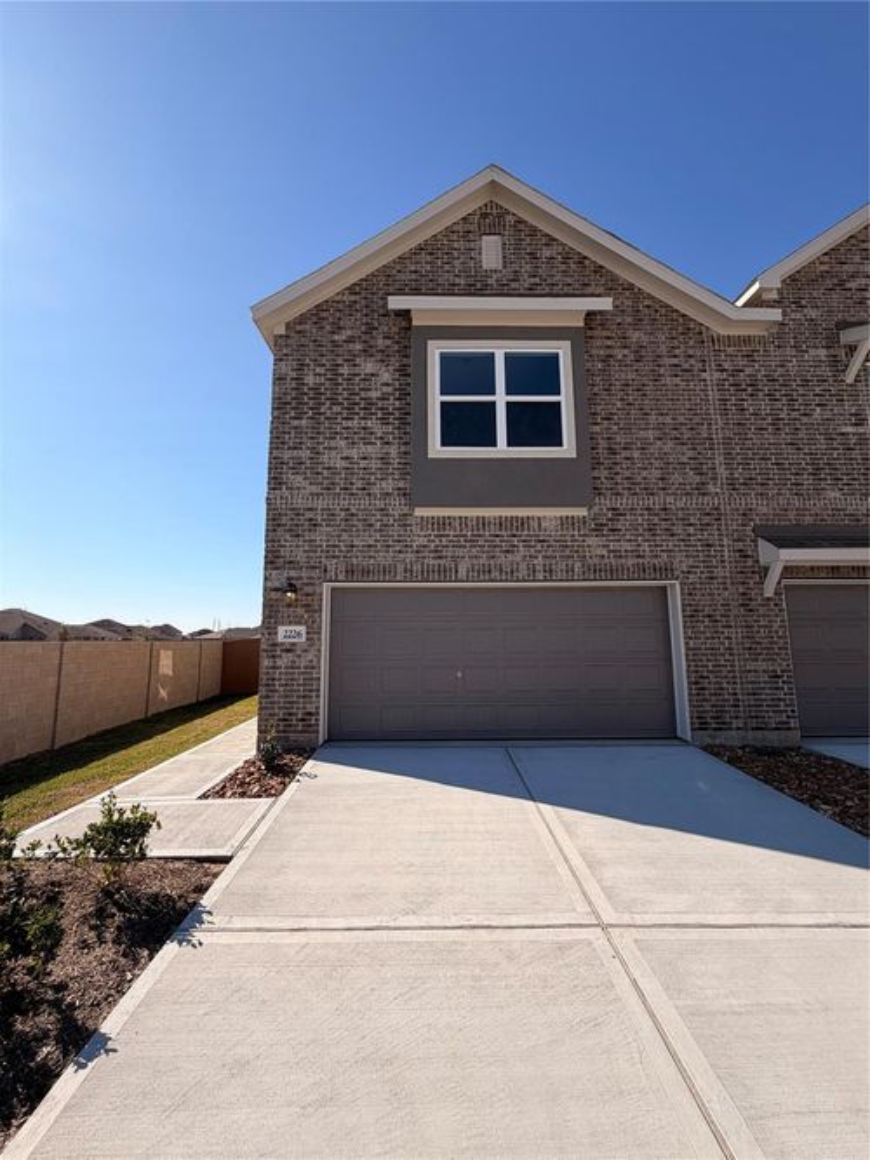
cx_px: 435
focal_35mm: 14
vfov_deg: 102.1
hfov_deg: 85.7
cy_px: 580
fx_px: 469
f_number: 2.2
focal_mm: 2.22
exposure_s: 1/1001
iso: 20
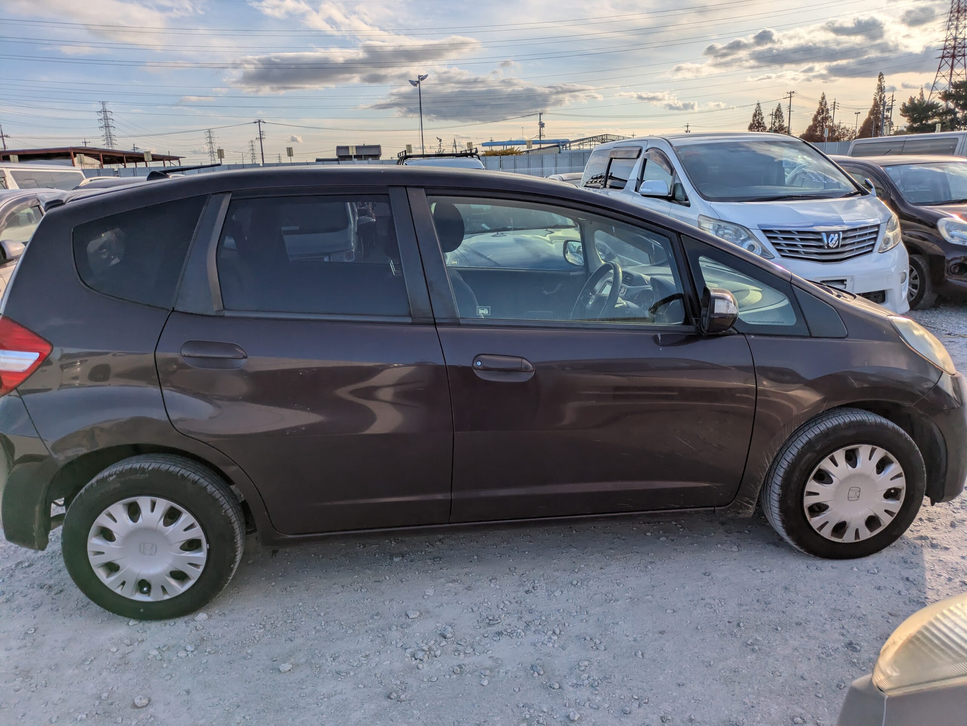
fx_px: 699
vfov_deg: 54.9
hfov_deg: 69.4
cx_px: 484
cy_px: 363
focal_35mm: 25
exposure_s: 1/3086
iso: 49
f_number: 1.89
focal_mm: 5.43
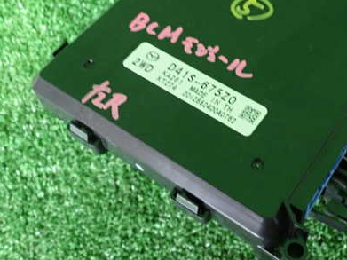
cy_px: 106
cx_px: 233
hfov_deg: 40.7
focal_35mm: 46
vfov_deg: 31.4
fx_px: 461
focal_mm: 5.4
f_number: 2.3
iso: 800
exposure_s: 1/30
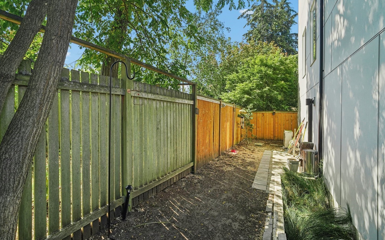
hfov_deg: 94.4
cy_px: 121
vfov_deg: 68.0
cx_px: 192
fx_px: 178
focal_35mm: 17
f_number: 8
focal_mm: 16
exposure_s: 1/200
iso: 1600
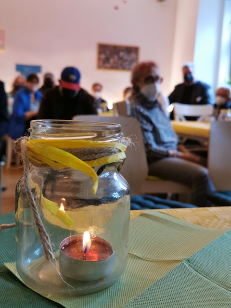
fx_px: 347
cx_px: 116
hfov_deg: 36.8
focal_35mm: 39
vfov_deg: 47.9
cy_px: 154
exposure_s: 1/50
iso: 100
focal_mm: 5.58
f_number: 1.8
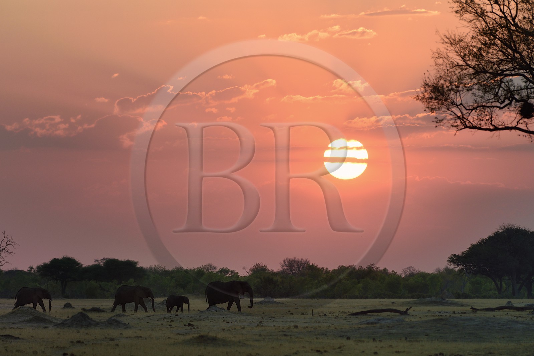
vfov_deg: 4.9
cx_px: 267
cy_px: 178
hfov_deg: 7.4
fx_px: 4152
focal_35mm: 280
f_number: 5
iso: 800
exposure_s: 1/1000
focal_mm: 280
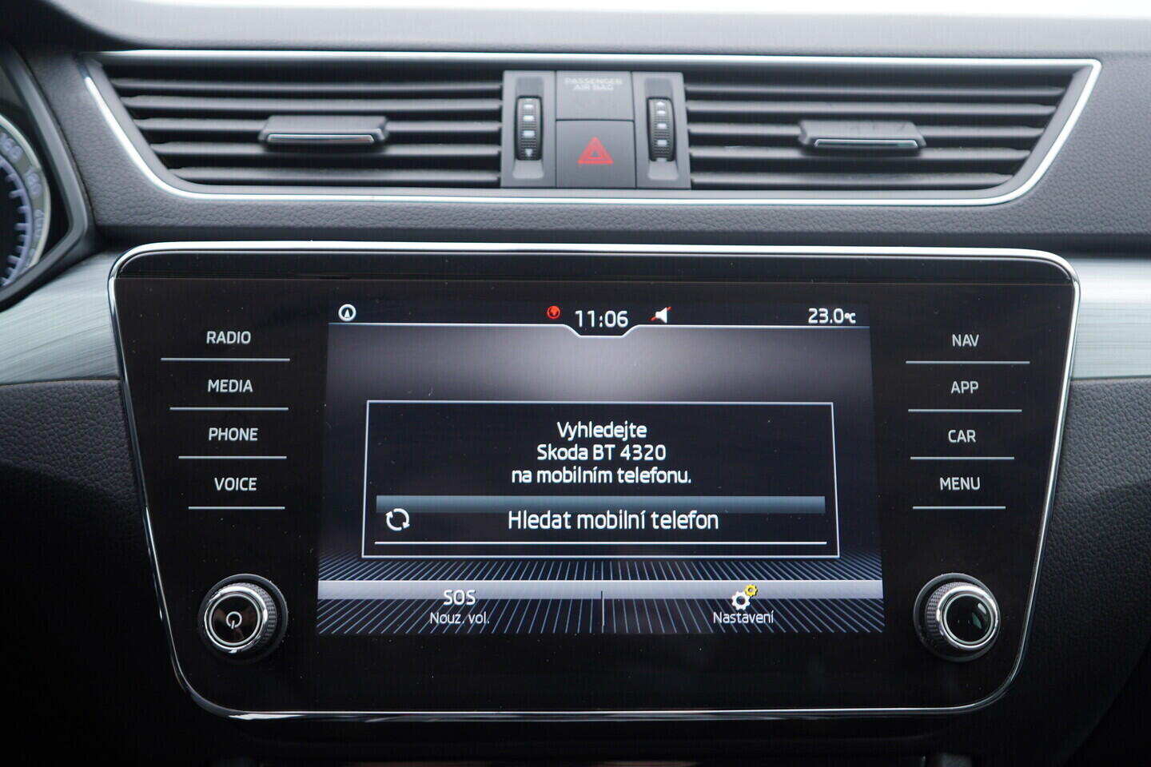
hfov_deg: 53.1
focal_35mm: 36
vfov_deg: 36.9
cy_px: 384
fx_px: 1151
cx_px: 576
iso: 125
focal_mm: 24
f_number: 2.8
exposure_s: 1/40
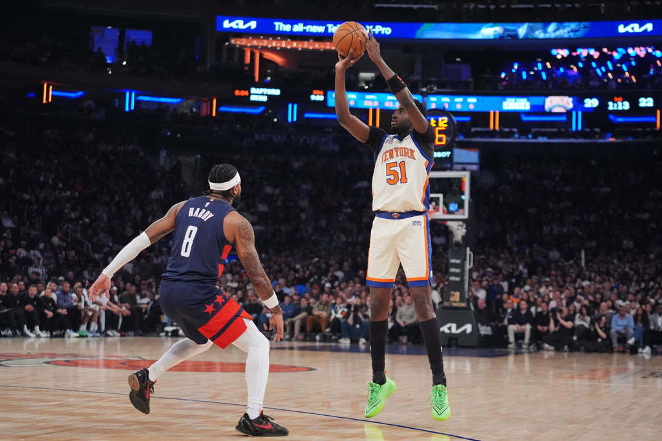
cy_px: 220
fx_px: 1287
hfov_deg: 28.8
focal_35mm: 70
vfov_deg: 19.5
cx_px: 331
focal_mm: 70
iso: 5000
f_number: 3.2
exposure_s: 1/1600
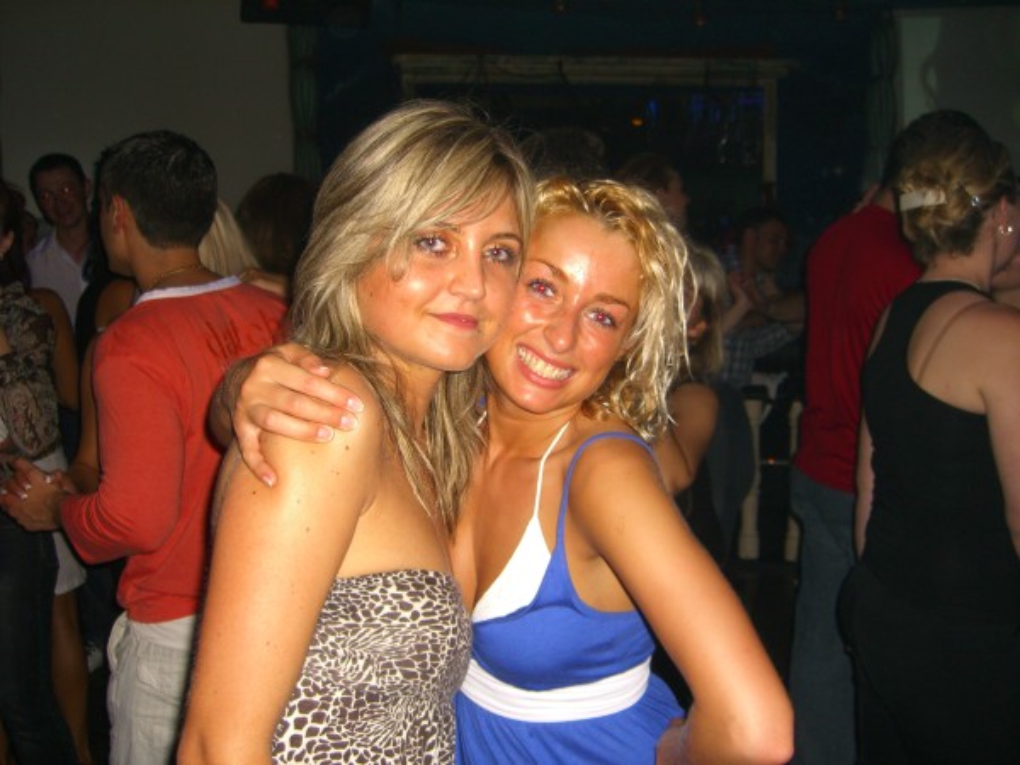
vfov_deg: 37.7
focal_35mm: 38
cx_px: 510
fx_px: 1120
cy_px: 382
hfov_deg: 49.0
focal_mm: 7.9
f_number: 2.8
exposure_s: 1/60
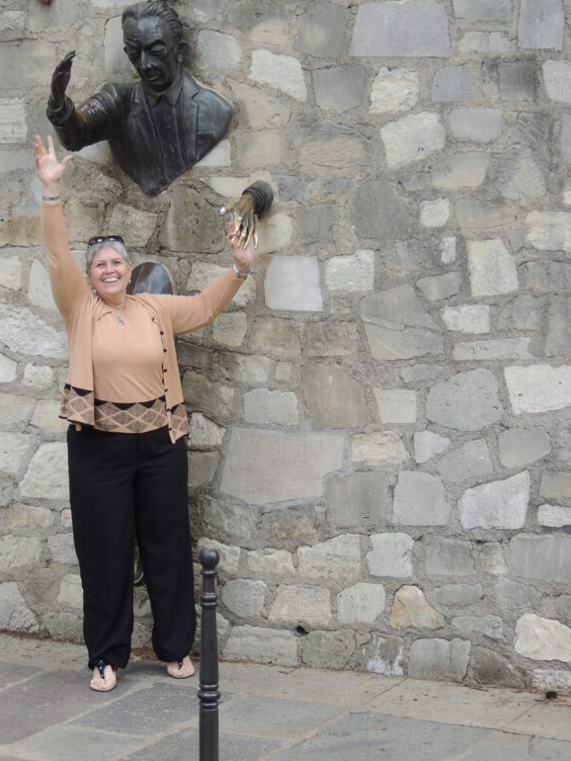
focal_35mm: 113
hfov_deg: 13.1
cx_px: 216
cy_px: 434
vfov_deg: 17.4
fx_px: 2484
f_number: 4
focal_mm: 15.1
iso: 110
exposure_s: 1/100
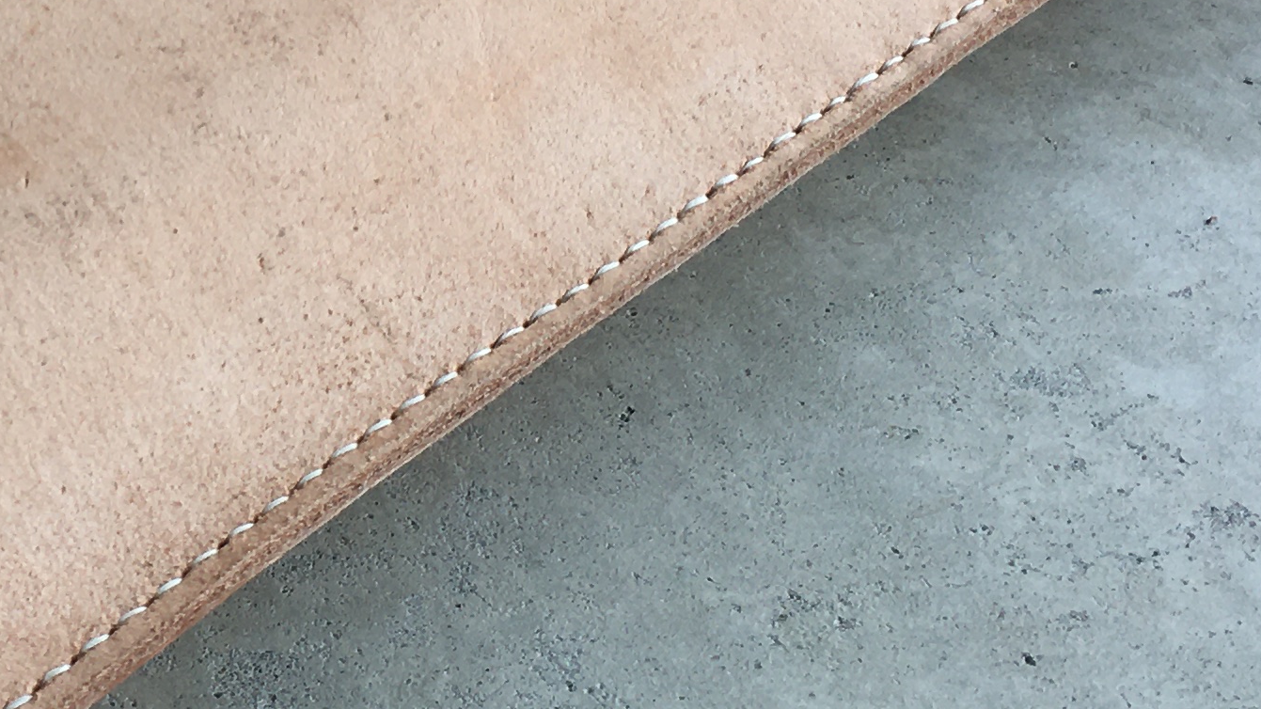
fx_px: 3176
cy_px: 115
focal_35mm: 95
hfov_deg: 21.5
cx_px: -49
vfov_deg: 12.7
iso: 25
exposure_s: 1/466
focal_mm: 4.15
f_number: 2.2
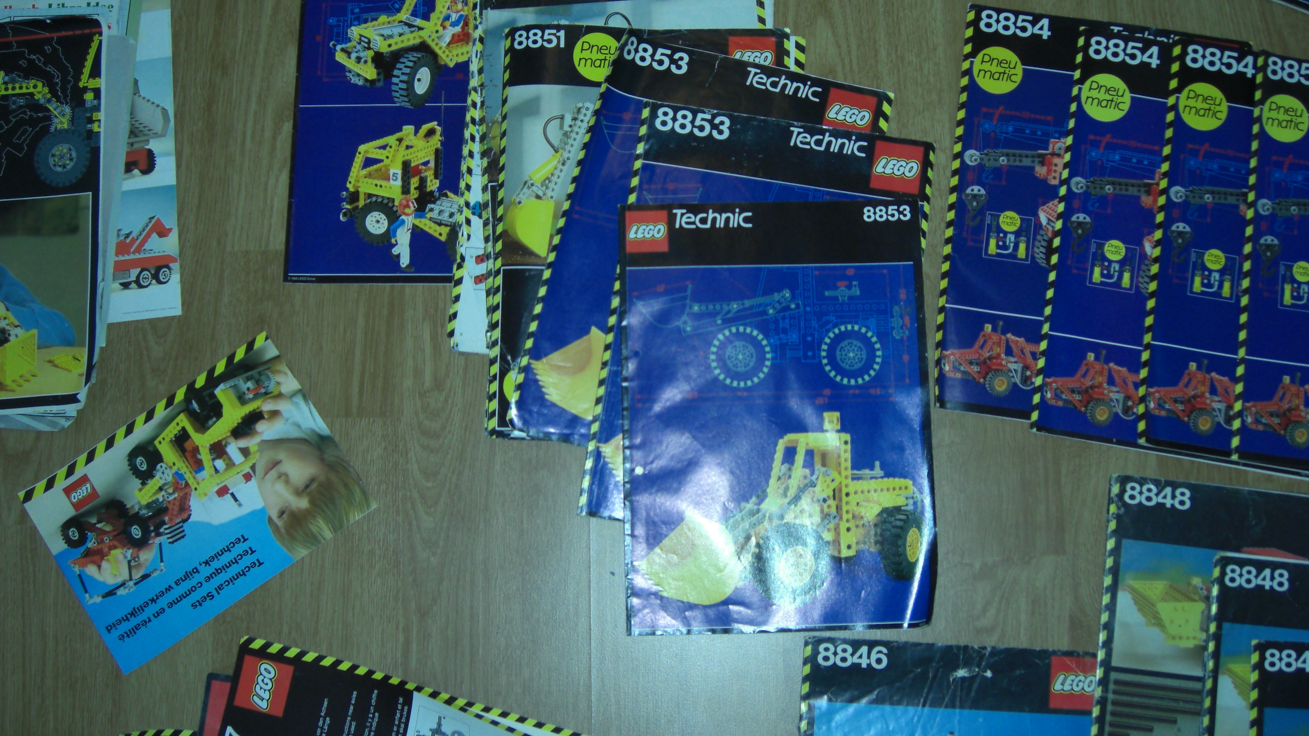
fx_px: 1458
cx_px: 650
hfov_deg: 48.4
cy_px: 318
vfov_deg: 28.3
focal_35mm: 42
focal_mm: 7.9
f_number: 2.8
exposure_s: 1/60
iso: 200
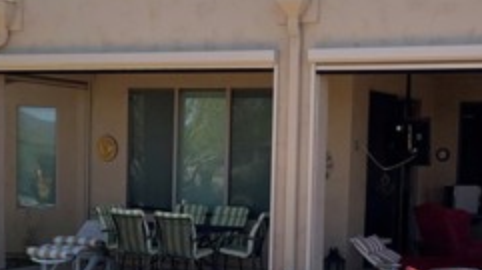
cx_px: 232
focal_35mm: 84
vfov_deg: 14.2
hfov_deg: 25.3
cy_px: 234
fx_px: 1073
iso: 16
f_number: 1.8
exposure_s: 1/1342
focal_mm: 3
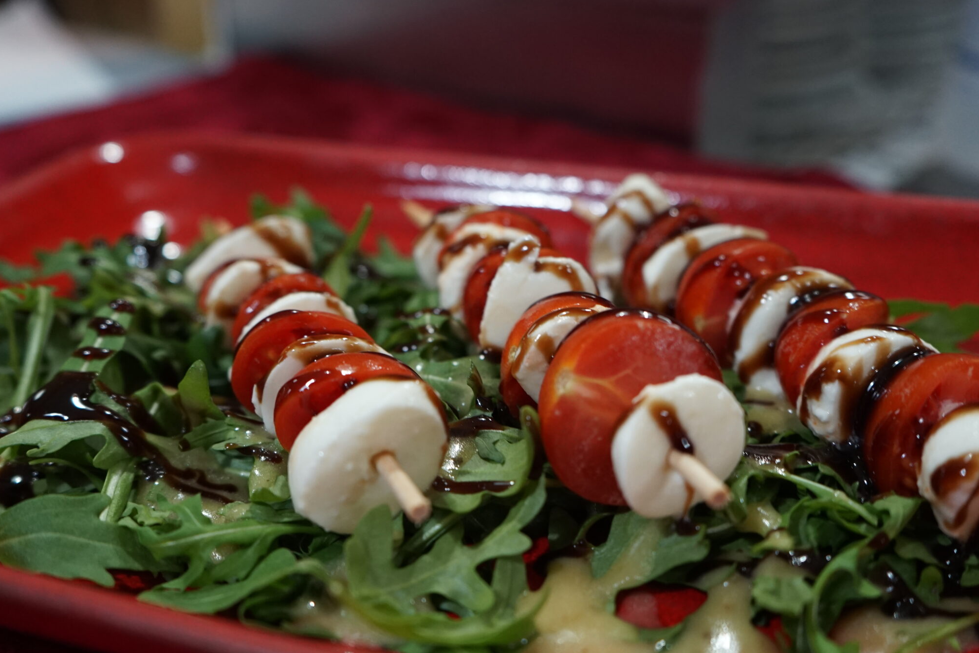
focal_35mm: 42
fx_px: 1142
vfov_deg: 31.9
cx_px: 456
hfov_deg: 46.4
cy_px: 371
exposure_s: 1/60
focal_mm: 33
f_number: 4
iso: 1250
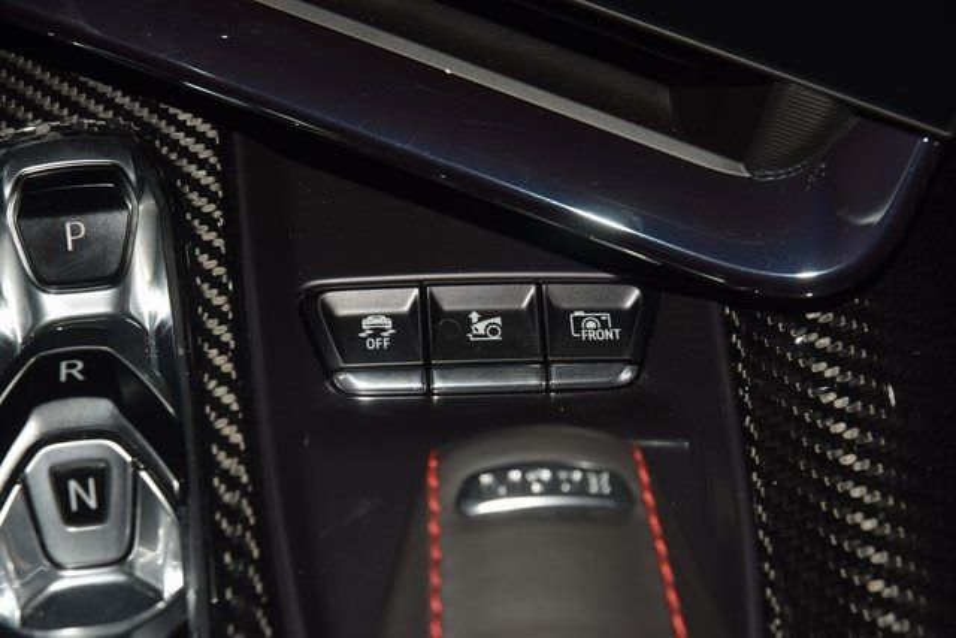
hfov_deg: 19.5
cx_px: 478
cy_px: 319
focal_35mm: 105
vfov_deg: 13.0
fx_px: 2789
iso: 100
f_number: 8
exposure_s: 1/125
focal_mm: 70
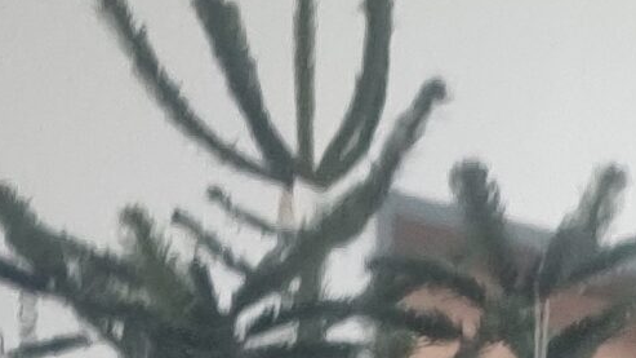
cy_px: 958
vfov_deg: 7.5
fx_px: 2478
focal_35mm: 147
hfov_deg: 14.3
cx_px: 715
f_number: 1.8
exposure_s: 1/50
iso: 200
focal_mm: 5.4
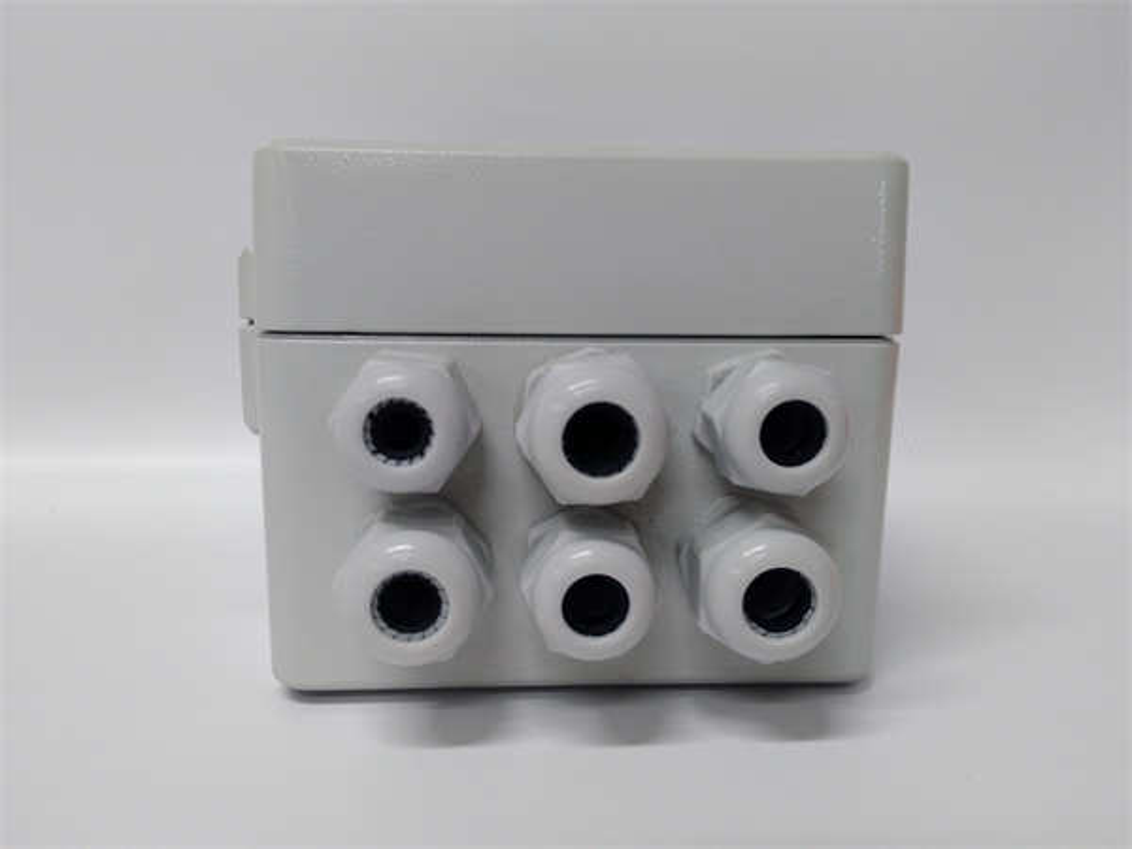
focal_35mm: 27
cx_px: 566
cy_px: 424
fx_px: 883
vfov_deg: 51.4
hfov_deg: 65.3
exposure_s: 1/33
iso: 177
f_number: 2
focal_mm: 3.79
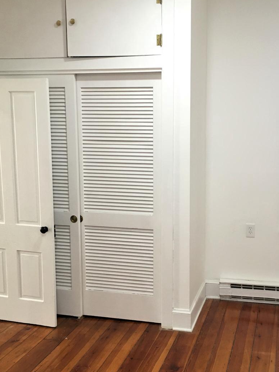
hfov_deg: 33.5
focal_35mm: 43
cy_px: 197
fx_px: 462
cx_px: 167
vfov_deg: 43.8
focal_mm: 4.15
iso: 125
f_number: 2.2
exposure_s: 1/30
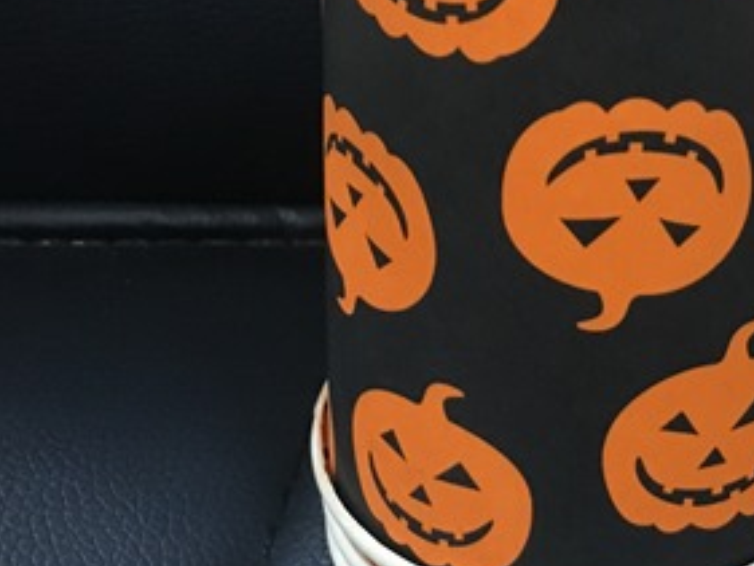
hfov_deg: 27.1
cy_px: 172
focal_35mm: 66
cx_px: 813
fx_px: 1438
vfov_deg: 22.1
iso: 250
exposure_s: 1/17
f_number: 2.2
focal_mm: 4.15
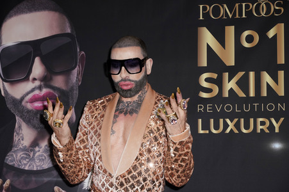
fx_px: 706
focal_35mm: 88
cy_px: 96
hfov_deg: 23.1
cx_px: 144
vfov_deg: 15.5
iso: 640
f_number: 8
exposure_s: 1/250
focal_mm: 88
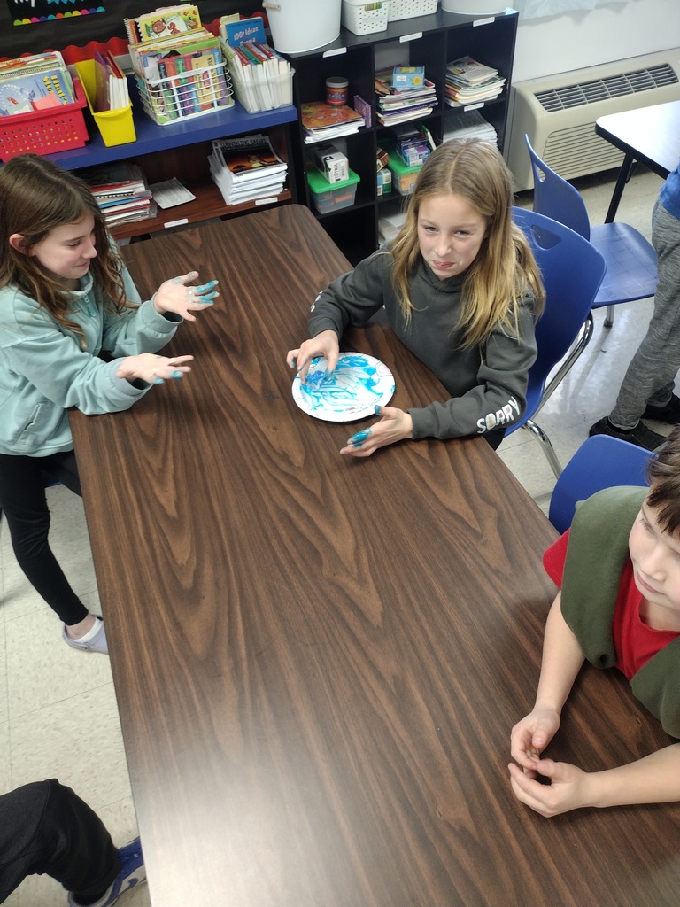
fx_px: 707
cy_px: 454
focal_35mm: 27
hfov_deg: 51.4
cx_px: 340
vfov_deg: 65.3
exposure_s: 1/40
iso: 294
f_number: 1.7
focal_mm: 4.71
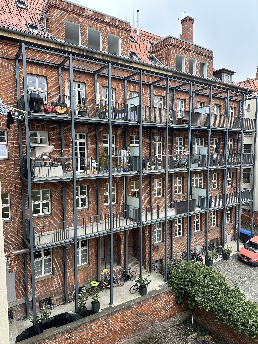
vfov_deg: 71.6
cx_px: 129
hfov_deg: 56.8
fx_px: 239
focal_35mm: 24
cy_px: 172
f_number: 1.78
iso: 64
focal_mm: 6.86
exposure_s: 1/122
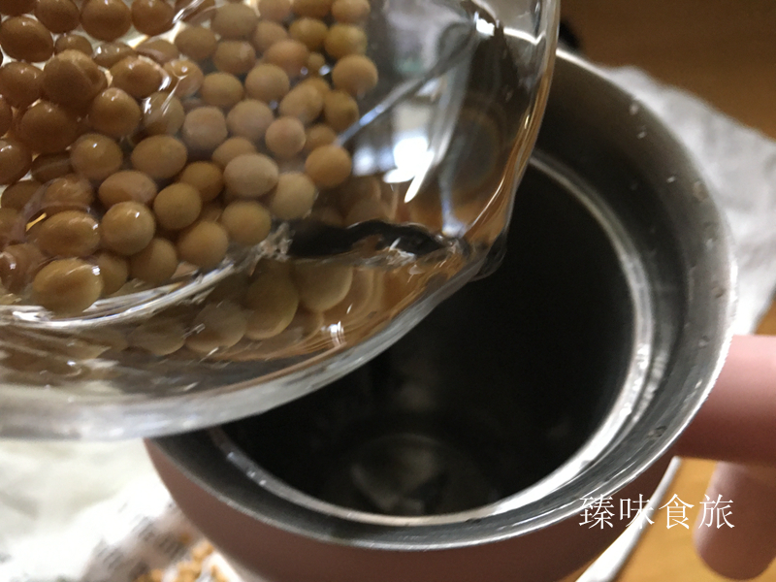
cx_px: 388
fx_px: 650
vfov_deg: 48.2
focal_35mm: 29
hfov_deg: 61.7
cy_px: 291
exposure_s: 1/10
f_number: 2.2
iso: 100
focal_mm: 4.15
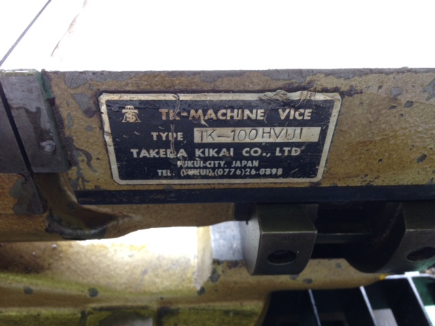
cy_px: 163
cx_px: 218
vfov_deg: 42.9
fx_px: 415
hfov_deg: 55.4
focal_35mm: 33
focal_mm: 4.12
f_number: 2.4
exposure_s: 1/20
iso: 50
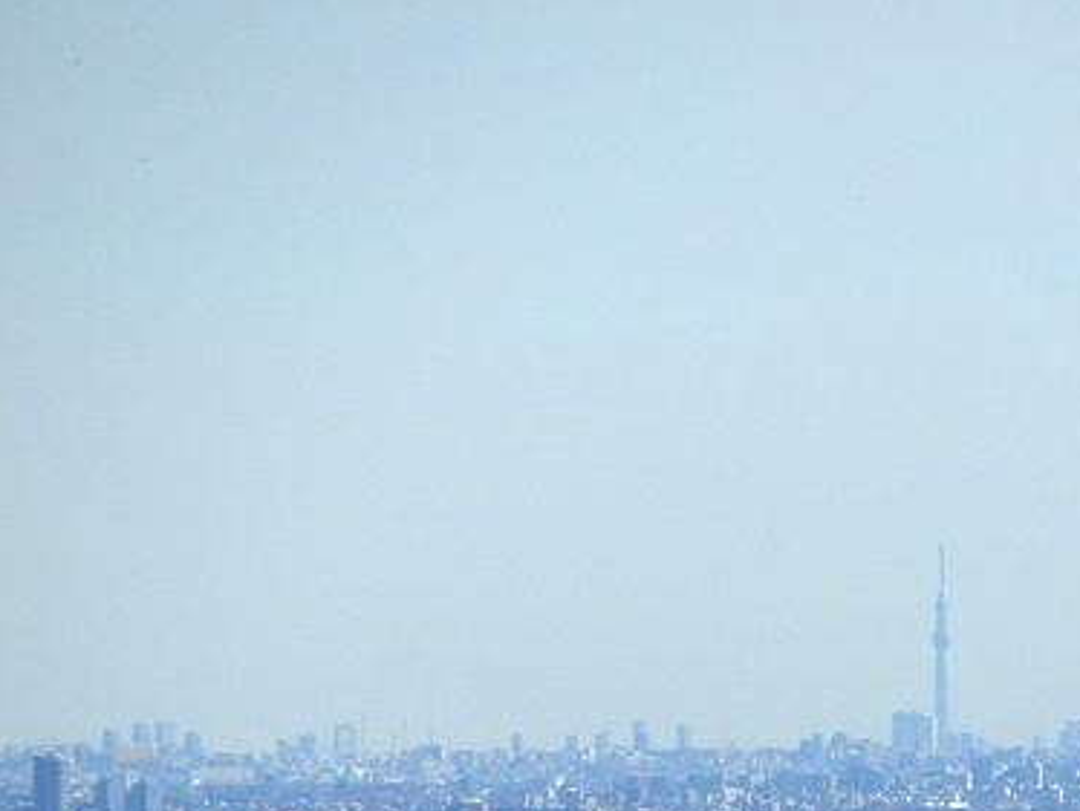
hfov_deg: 3.1
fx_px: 20012
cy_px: 840
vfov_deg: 2.3
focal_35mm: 641
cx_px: 1146
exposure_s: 1/500
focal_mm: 52.5
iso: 80
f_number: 5.9
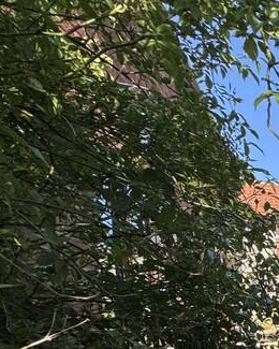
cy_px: 326
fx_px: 444
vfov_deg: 39.2
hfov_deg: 20.6
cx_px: 529
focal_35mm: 43
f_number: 2.2
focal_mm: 2.22
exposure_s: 1/804
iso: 40
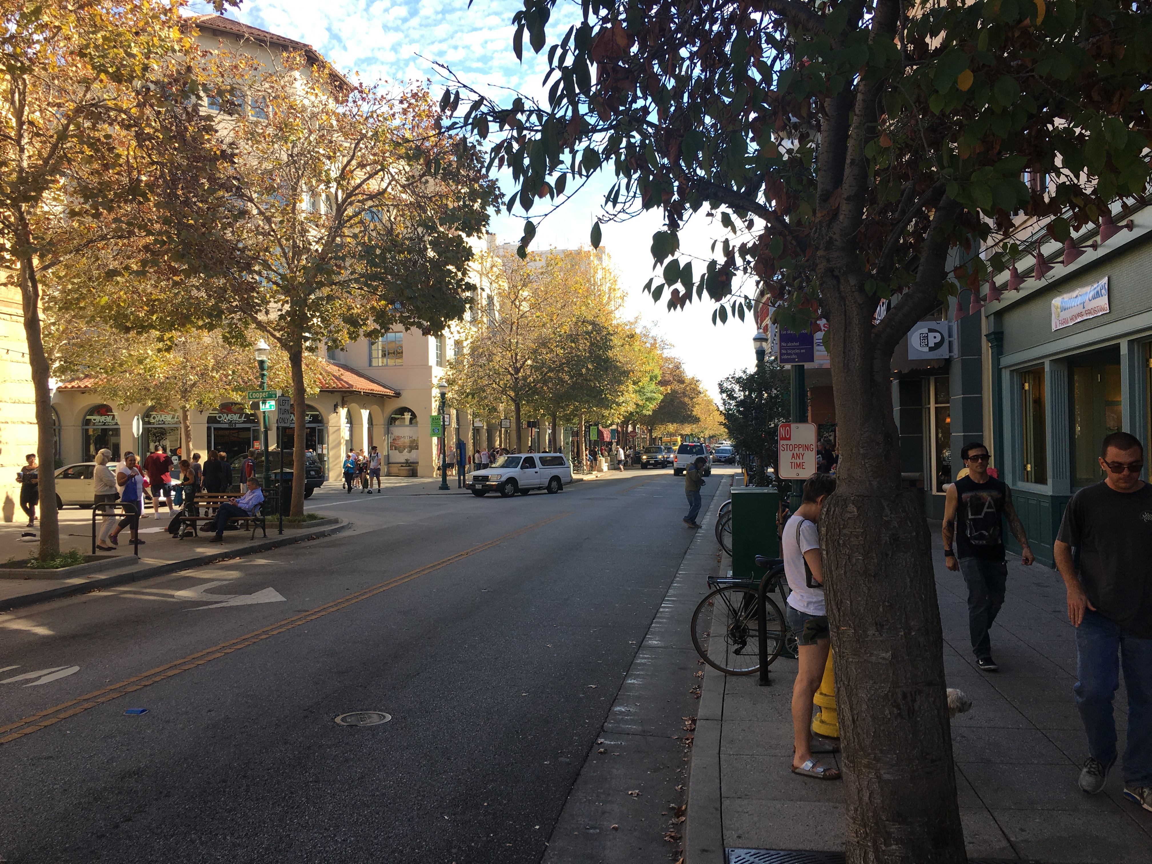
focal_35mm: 29
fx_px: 965
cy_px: 432
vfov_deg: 48.2
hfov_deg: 61.7
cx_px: 576
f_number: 2.2
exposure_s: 1/427
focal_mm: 4.15
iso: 25
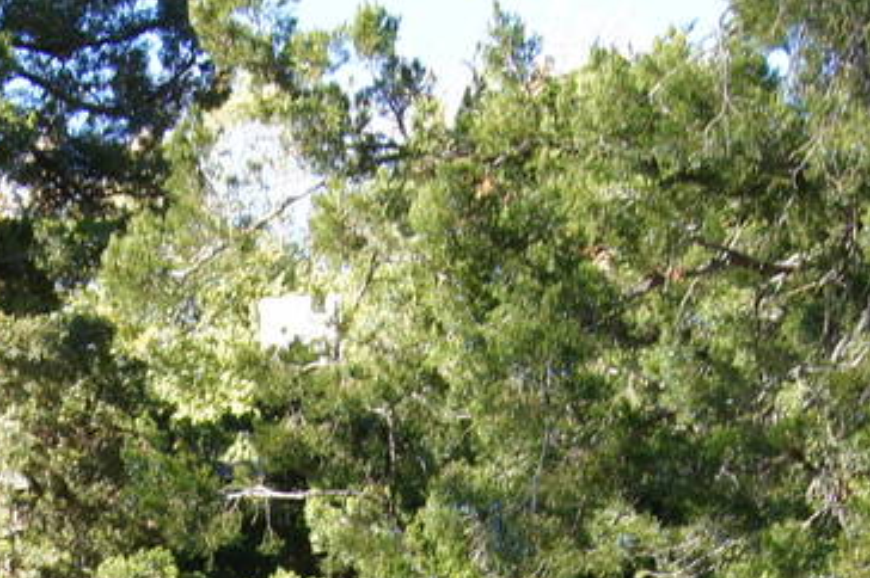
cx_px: 81
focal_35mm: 132
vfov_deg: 9.8
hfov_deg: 15.4
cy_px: 1081
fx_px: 3187
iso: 200
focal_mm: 20
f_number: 8
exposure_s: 1/80
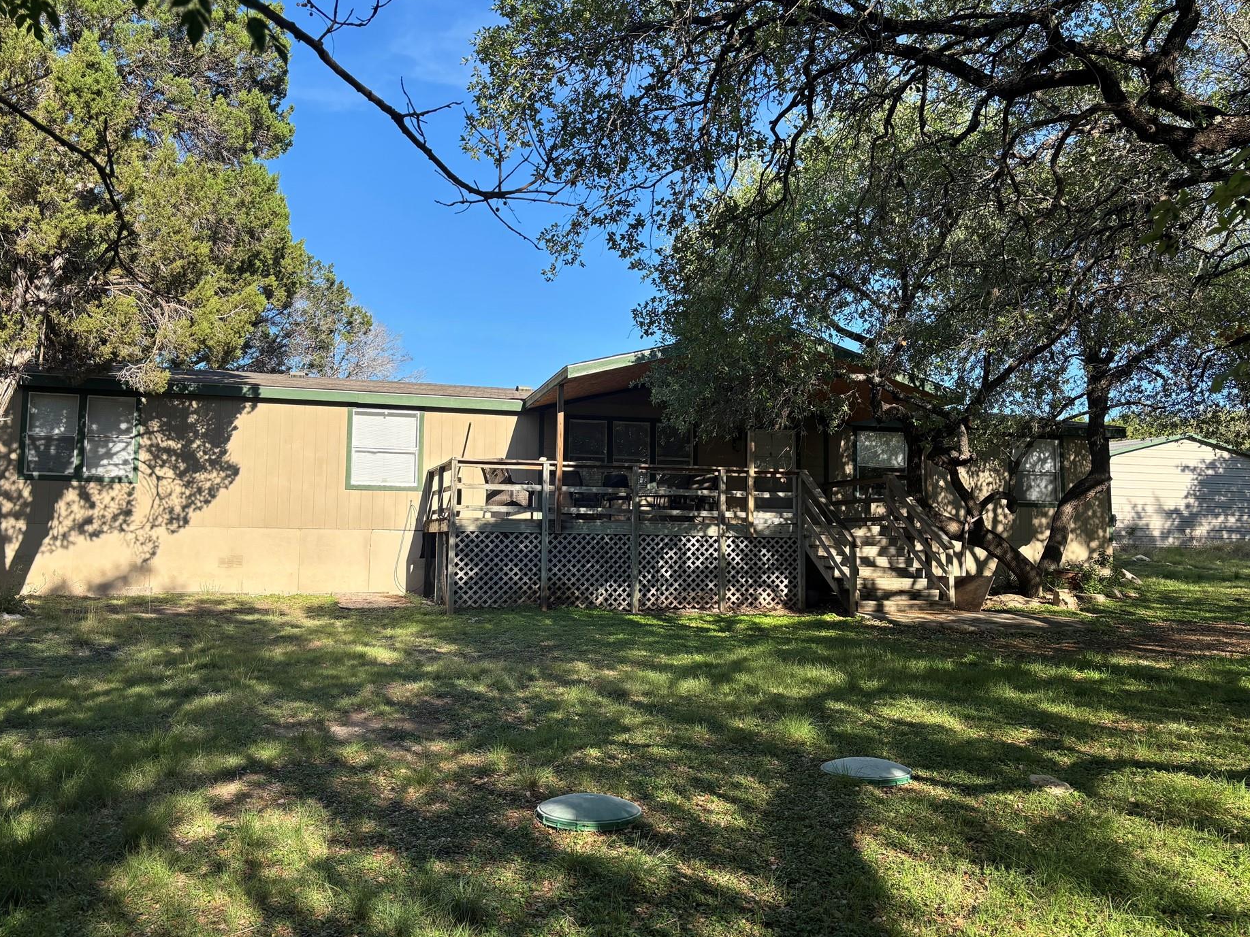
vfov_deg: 48.2
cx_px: 568
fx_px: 1047
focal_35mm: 29
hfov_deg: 61.6
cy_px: 454
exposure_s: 1/1399
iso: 50
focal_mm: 5.96
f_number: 1.6
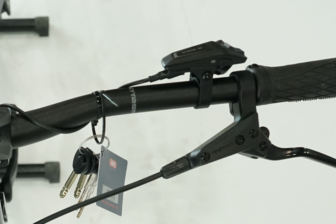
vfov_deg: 12.3
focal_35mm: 108
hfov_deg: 18.1
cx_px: -45
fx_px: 1008
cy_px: 287
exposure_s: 1/200
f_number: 7.1
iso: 2500
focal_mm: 39
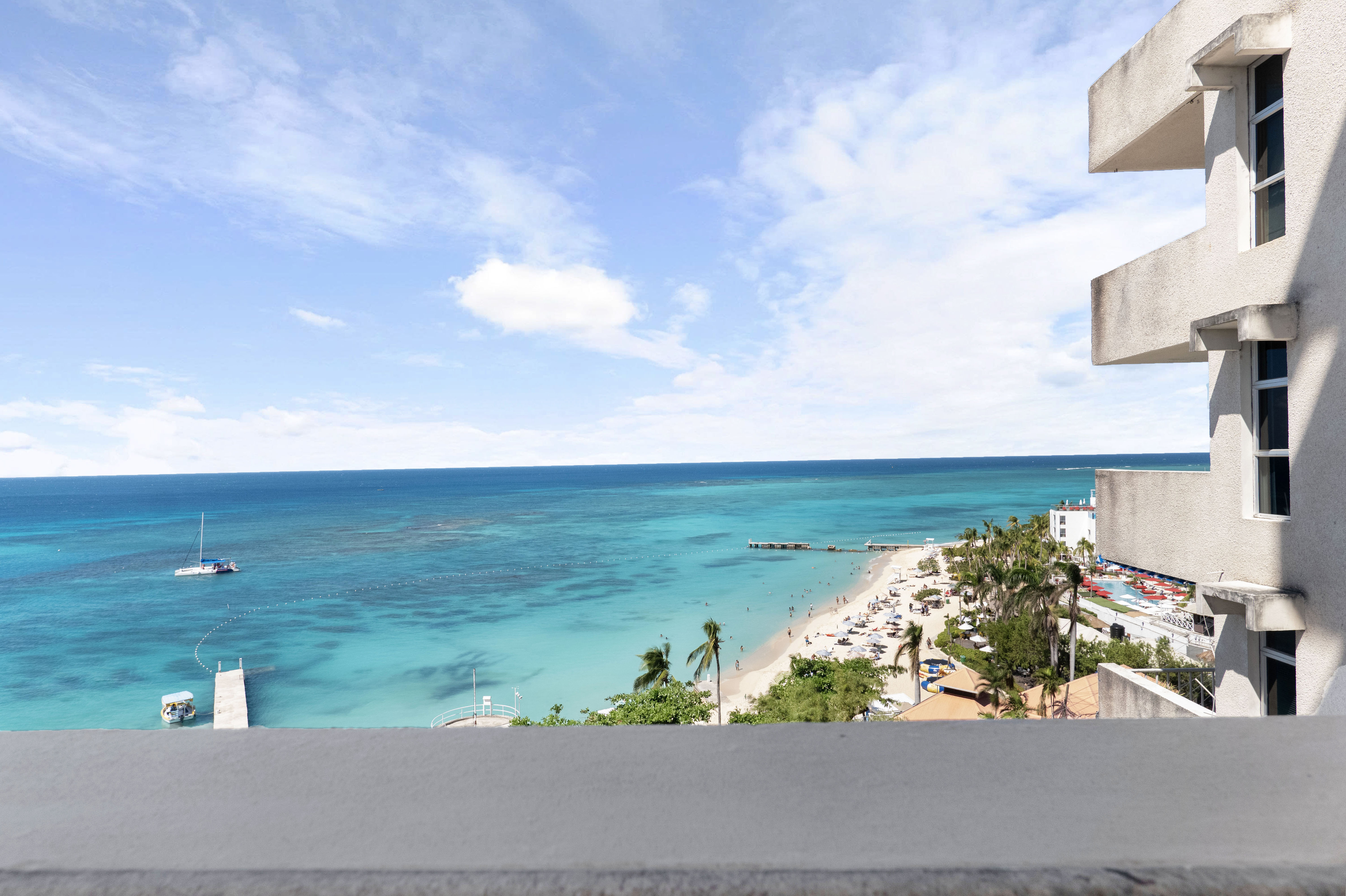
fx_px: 673
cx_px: 673
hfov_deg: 90.0
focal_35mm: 18
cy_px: 448
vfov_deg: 67.4
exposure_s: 1/5000
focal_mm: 18
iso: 4000
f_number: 6.3
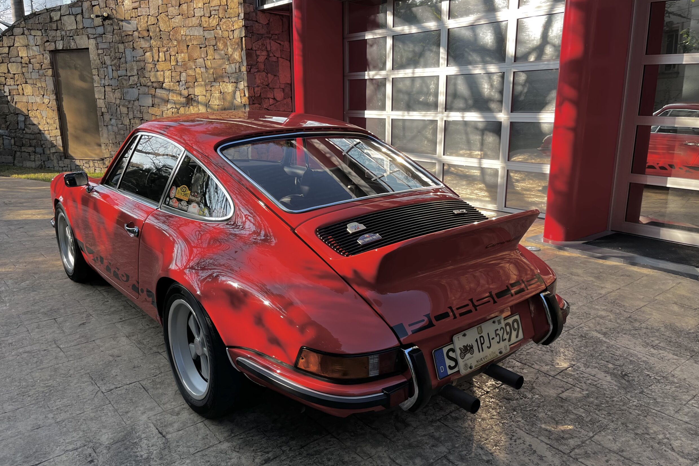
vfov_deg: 46.4
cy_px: 234
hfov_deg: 65.5
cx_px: 343
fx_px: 544
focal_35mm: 28
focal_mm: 5.1
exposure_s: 1/718
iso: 50
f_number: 1.6
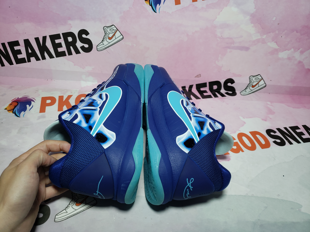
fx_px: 233
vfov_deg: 53.1
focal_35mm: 26
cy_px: 116
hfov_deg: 67.3
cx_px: 155
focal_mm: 4.3
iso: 50
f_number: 1.5
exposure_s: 1/519
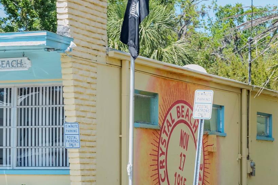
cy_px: 64
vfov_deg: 10.6
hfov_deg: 15.9
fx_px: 996
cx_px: 168
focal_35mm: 129
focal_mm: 44
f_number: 10
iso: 800
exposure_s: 1/200
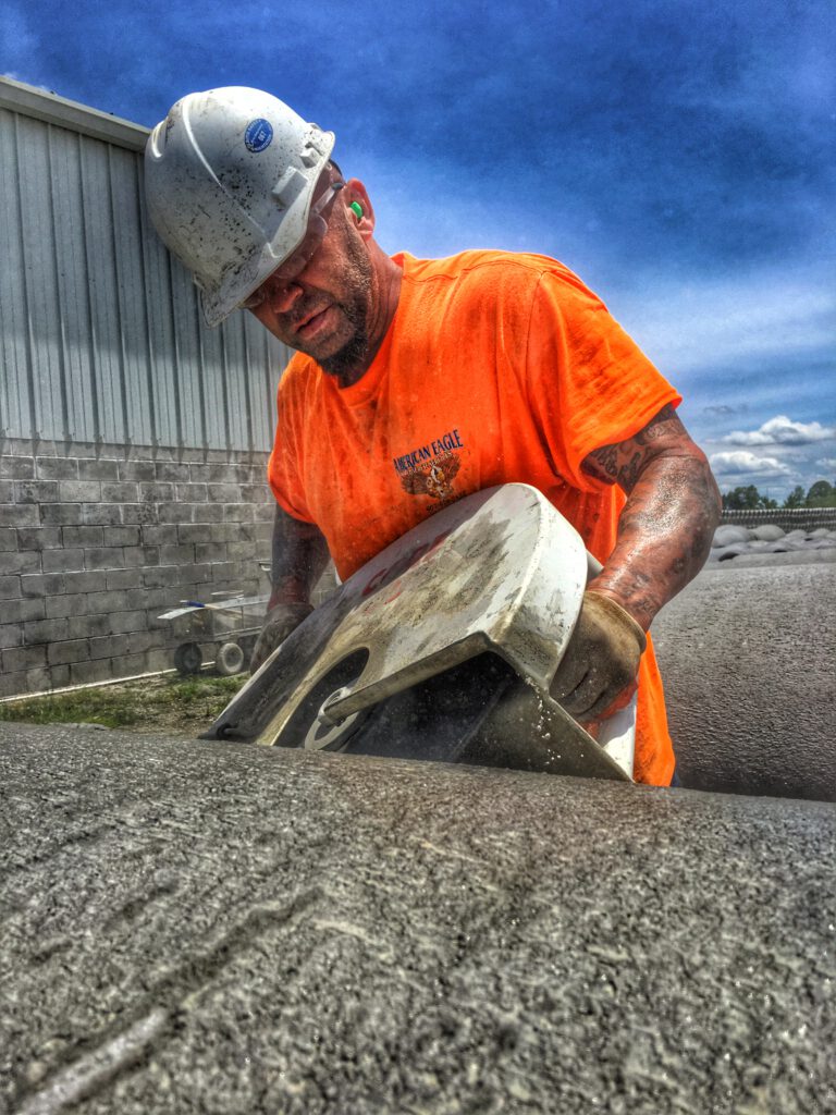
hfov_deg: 48.2
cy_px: 558
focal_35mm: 29
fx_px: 934
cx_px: 418
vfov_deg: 61.7
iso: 25
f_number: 2.2
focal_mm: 4.15
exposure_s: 1/2849
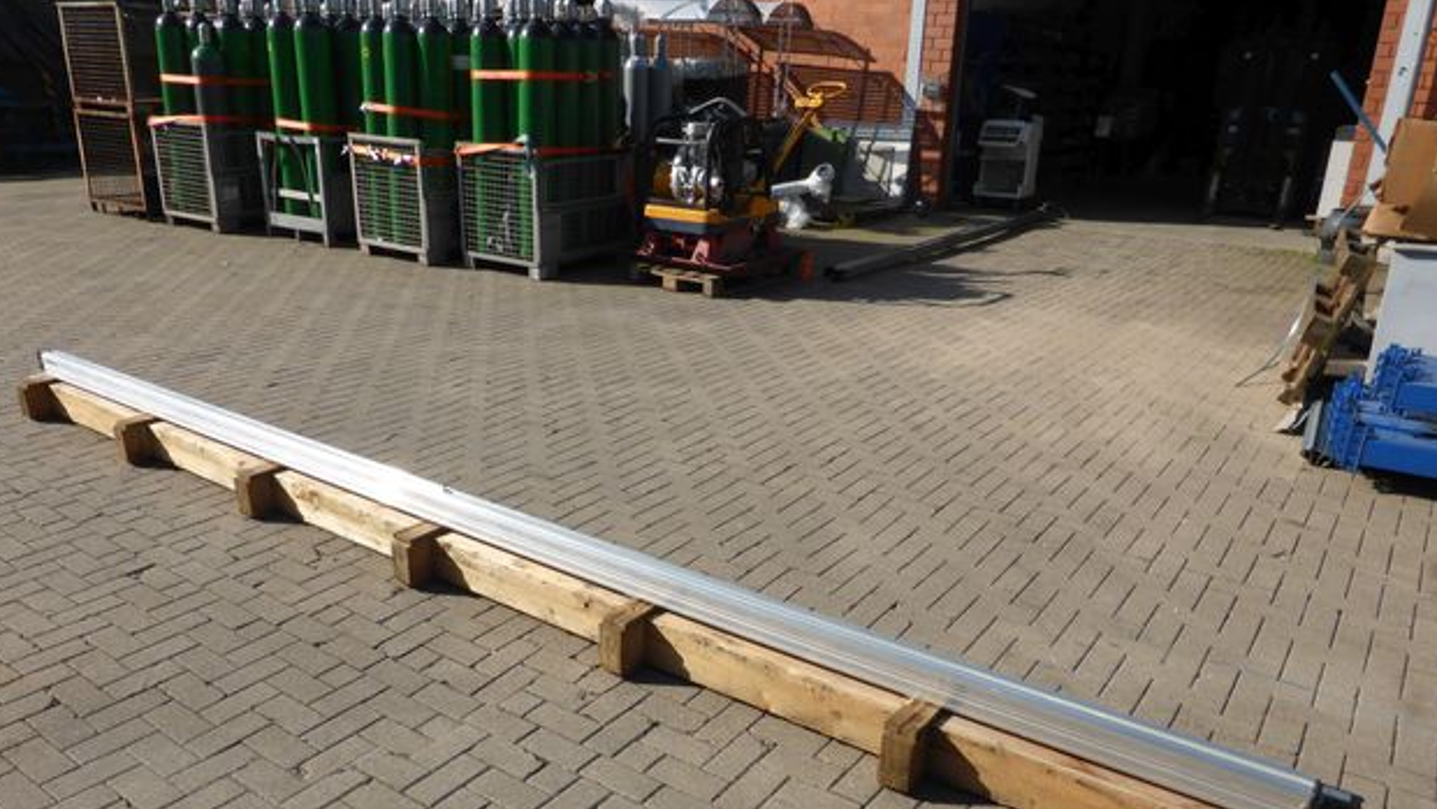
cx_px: 709
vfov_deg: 42.5
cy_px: 515
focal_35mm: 27
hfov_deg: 69.8
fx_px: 1029
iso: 100
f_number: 3.3
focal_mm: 4.3
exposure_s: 1/1000
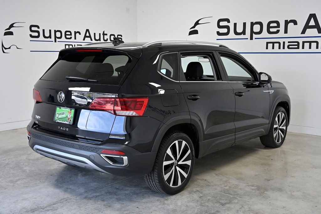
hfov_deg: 48.5
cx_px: 160
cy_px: 107
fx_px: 357
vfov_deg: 33.4
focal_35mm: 40
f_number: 5
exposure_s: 1/1000
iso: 2000
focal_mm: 40
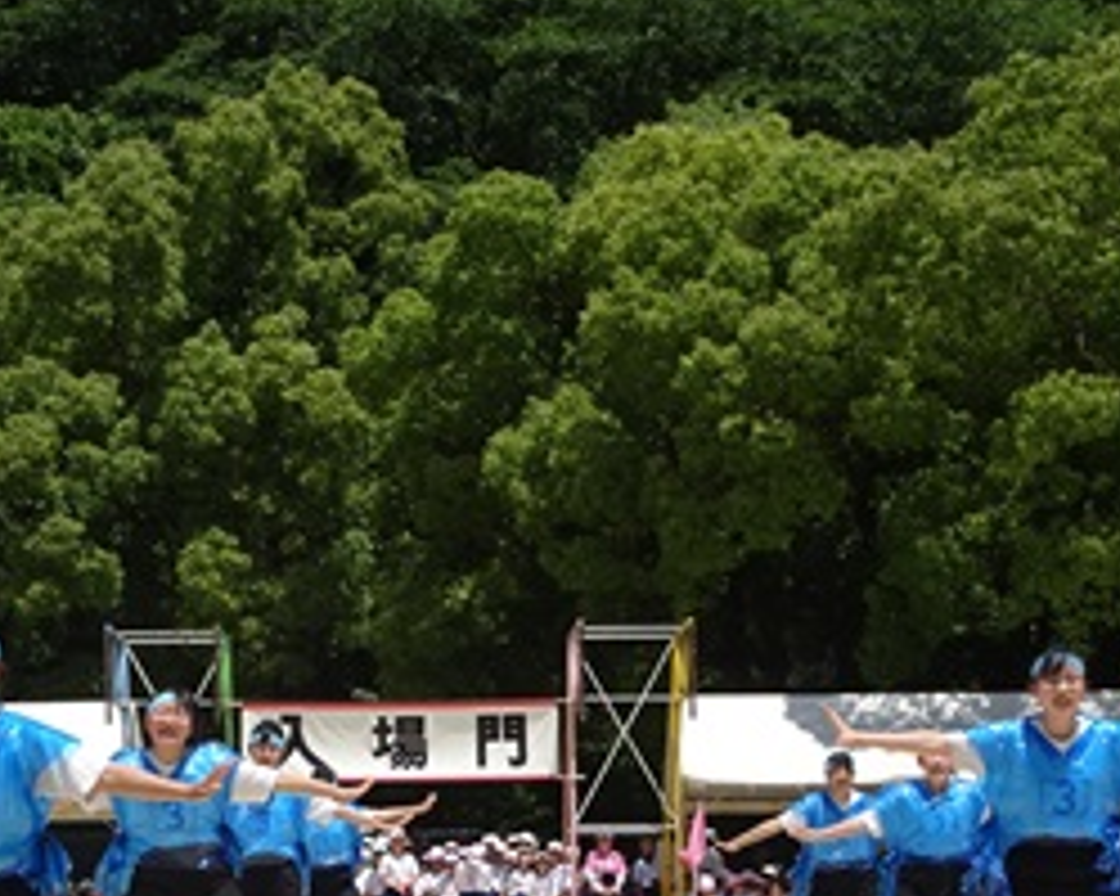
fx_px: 3115
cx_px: 292
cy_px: 718
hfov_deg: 20.2
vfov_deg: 16.2
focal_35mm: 94
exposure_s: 1/800
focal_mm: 8.18
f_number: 4.5
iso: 80
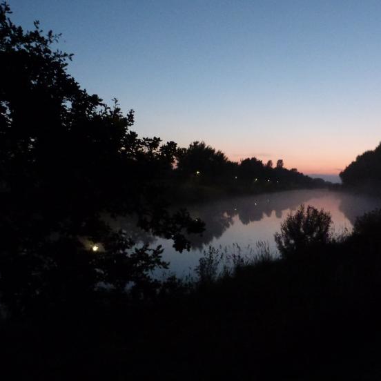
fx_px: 398
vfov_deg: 51.1
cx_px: 254
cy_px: 185
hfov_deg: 50.2
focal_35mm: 32
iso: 800
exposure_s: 1/15
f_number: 2.8
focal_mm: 4.5
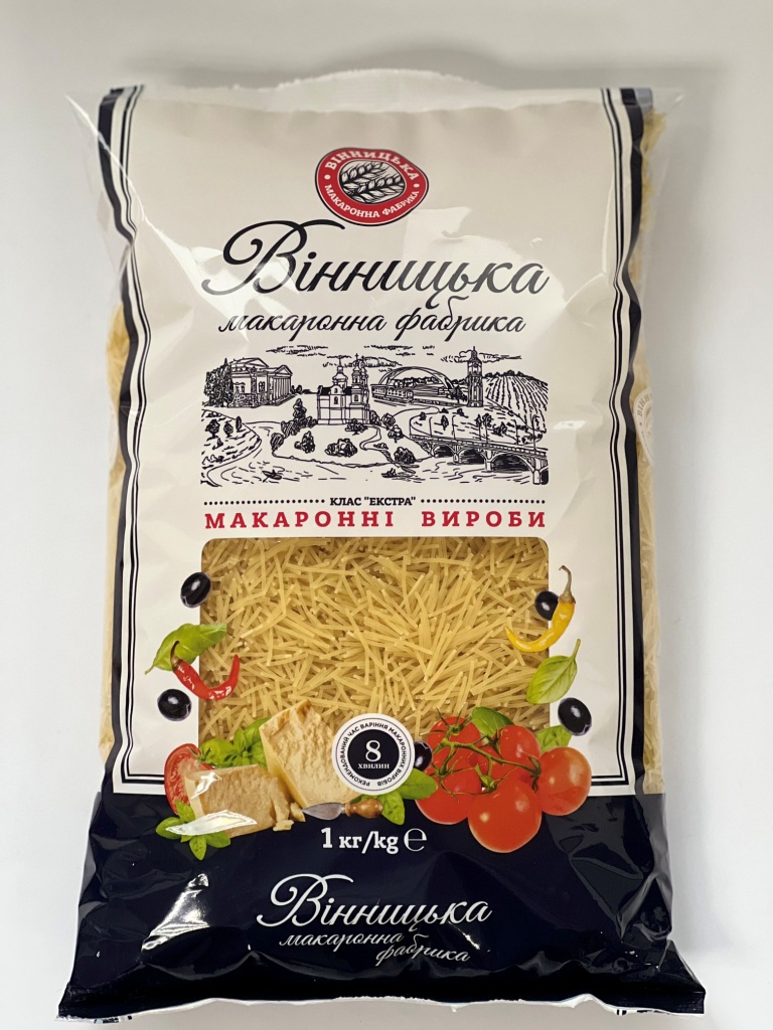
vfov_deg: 25.3
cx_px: 386
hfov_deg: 19.1
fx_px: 2293
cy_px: 515
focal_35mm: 77
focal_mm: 9
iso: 250
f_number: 2.8
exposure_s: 1/105
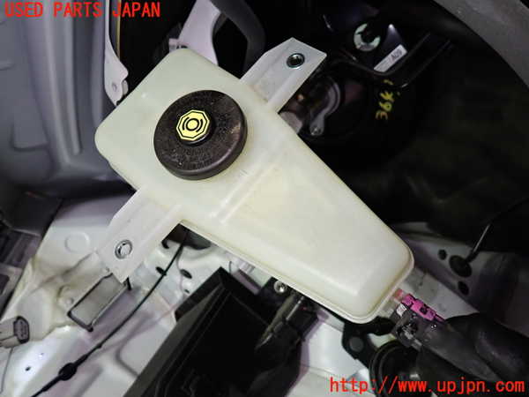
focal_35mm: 25
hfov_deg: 69.4
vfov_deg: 54.9
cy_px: 198
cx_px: 264
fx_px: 382
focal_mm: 4.5
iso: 200
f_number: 2
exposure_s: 1/30
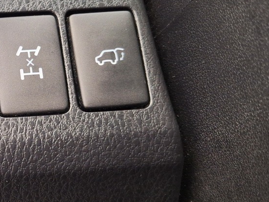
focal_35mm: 60
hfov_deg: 28.3
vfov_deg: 24.4
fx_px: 466
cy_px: 94
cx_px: -50
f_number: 1.8
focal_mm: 5.54
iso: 640
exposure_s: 1/20
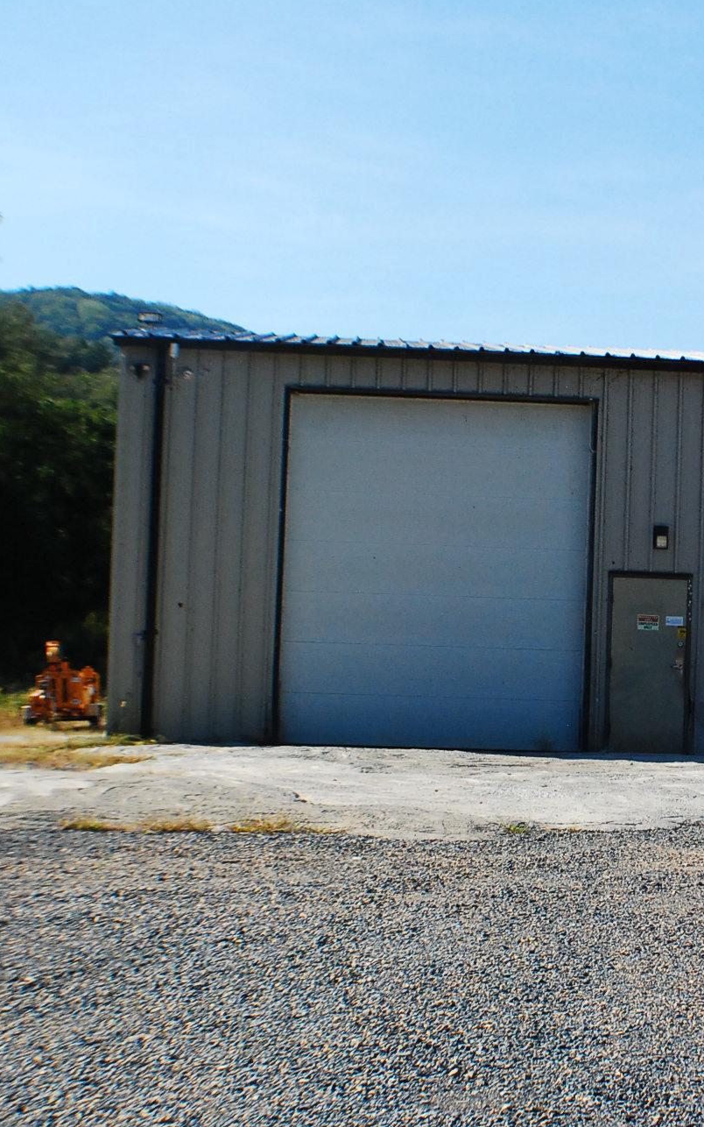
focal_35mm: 106
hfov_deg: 12.3
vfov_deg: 19.6
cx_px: 650
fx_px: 3253
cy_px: 560
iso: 1000
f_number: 8
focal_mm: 46
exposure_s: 1/2000
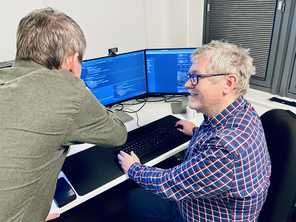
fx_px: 231
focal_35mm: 27
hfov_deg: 65.3
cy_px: 109
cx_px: 153
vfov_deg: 51.3
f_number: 1.8
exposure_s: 1/50
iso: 250
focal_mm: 4.25
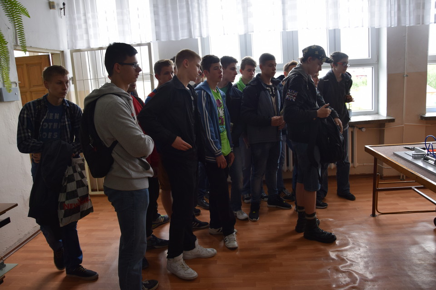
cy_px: 145
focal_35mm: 27
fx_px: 327
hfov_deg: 67.4
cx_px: 218
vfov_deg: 47.9
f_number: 5
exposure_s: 1/100
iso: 400
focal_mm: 18
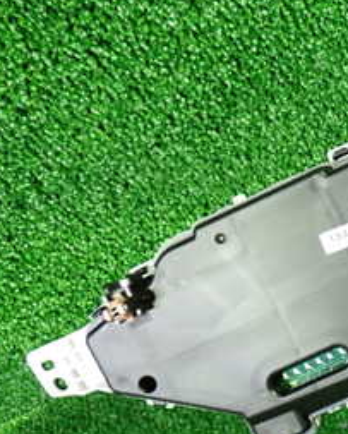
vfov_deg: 25.5
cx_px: 463
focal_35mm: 74
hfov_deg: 19.1
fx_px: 951
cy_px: 293
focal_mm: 5.79
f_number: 2.4
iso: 800
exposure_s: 1/25
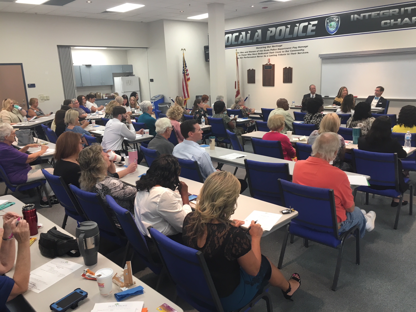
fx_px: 349
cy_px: 156
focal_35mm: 29
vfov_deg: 48.2
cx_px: 208
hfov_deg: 61.7
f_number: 2.2
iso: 64
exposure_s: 1/30
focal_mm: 4.15
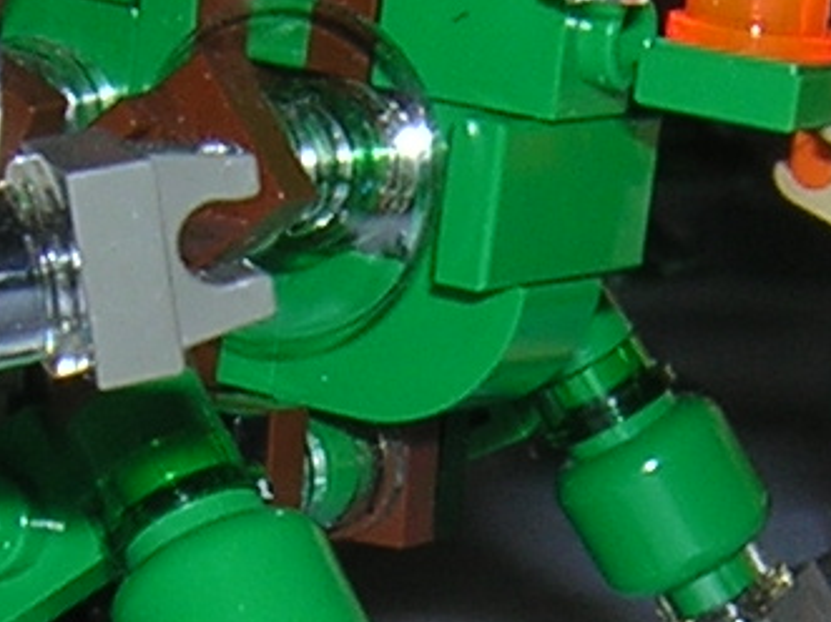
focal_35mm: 174
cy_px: 542
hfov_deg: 11.4
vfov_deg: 8.5
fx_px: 4176
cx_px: 552
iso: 100
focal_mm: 4.7
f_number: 5.2
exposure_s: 1/60.1
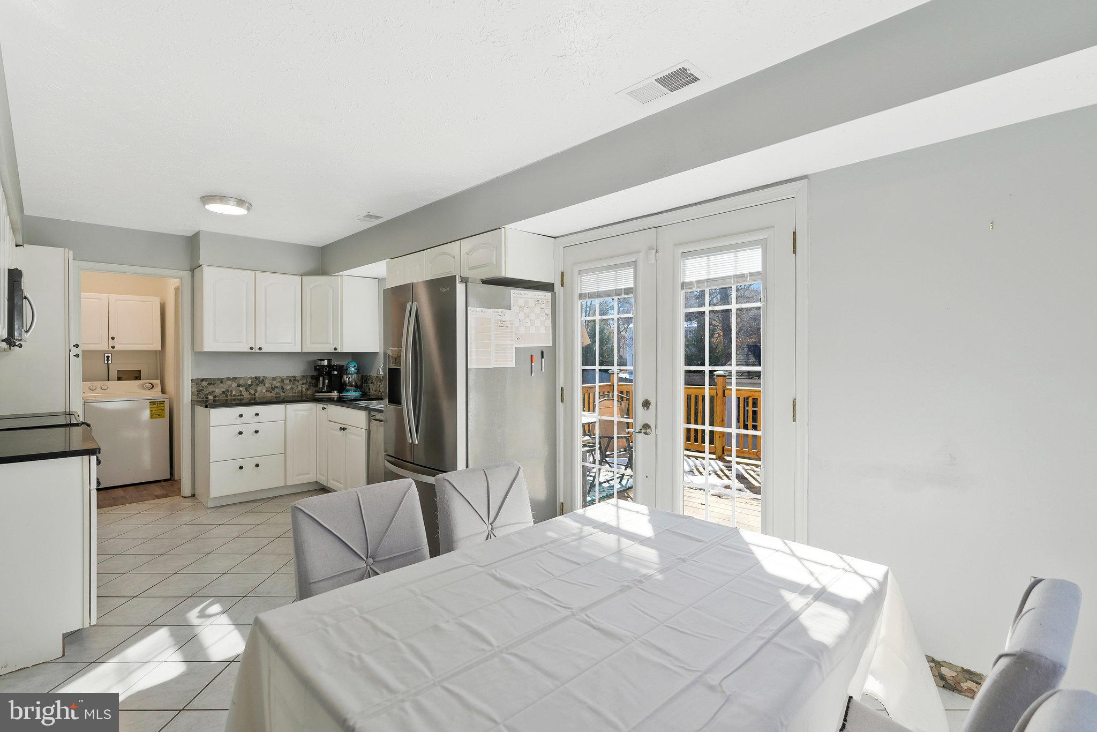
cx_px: 548
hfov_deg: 95.0
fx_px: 503
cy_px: 366
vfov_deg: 72.1
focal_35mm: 16
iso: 100
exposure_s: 1/320
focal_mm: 11
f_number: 2.5
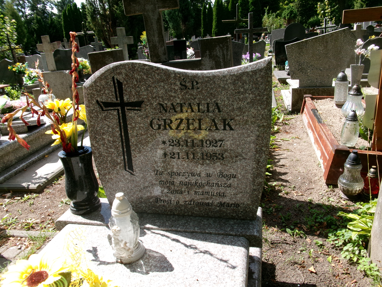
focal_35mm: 28
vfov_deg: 49.7
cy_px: 144
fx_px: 309
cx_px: 191
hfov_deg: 63.4
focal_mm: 5.1
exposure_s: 1/70
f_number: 10.8
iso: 100
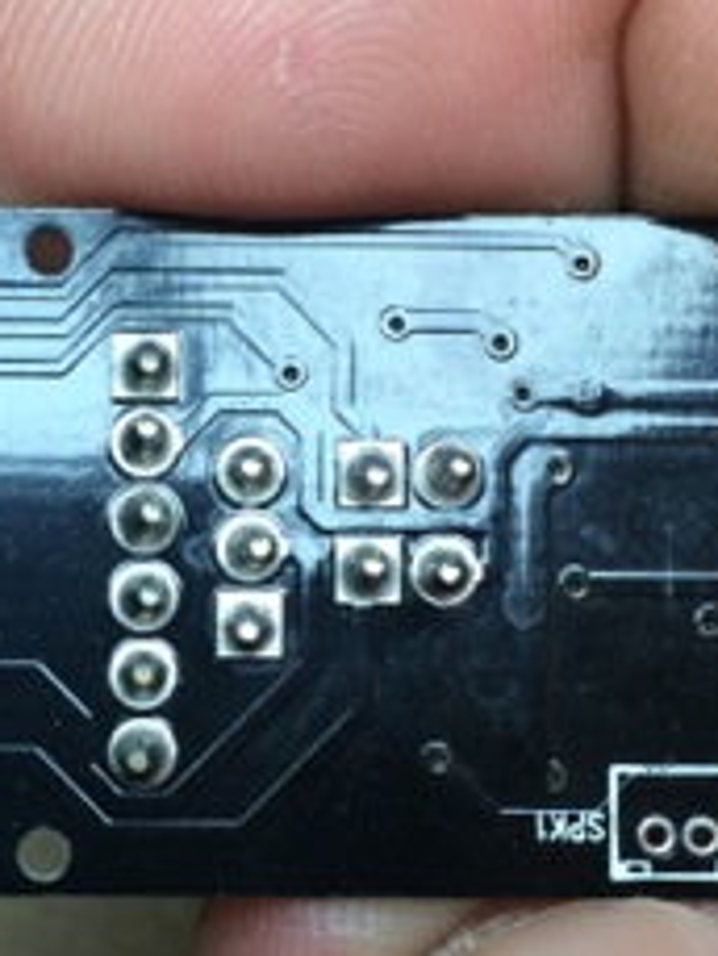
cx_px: 180
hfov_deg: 18.1
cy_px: 463
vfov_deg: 24.1
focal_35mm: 81
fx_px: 2238
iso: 64
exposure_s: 1/100
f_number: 2.2
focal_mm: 4.15
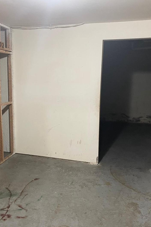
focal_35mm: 37
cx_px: 44
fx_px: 233
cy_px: 112
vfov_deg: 51.9
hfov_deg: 35.4
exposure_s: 1/60
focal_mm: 4.2
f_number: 1.6
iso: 320
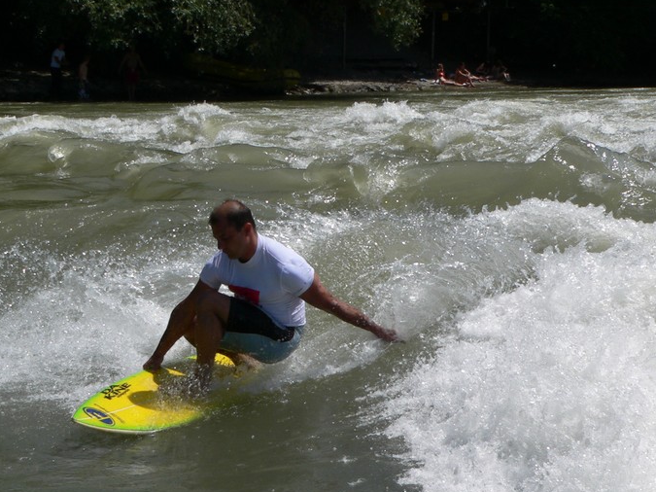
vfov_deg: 15.4
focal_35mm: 96
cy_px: 304
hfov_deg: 20.4
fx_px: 1819
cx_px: 278
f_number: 5.2
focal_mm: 12.1
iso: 80
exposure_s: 1/1000
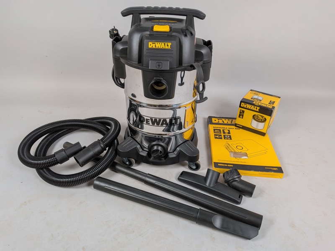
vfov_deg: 56.8
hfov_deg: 71.6
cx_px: 168
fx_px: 232
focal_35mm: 24
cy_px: 126
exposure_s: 1/33.3
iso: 39
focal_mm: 4.53
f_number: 1.7
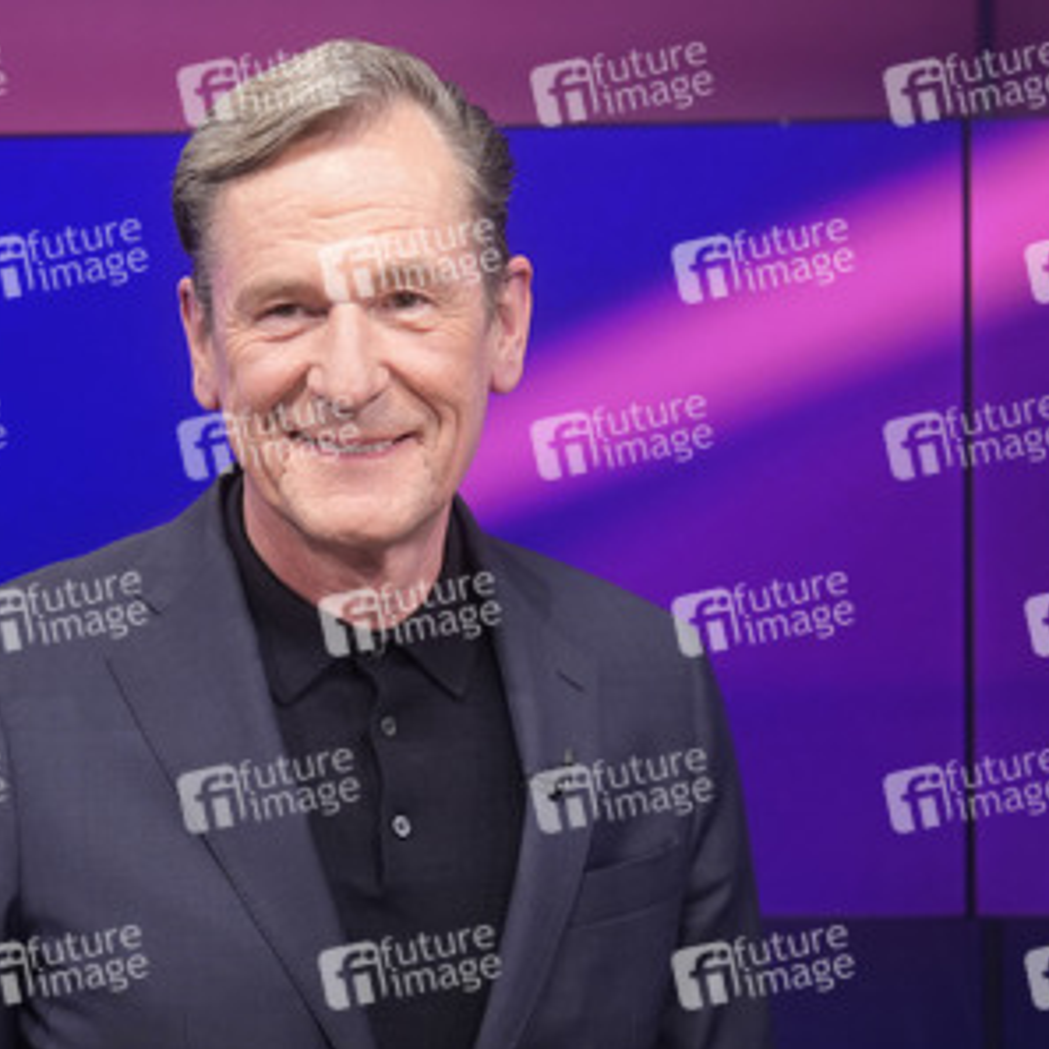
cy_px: 526
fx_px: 1989
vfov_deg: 29.6
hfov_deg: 29.3
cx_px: 316
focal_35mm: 58
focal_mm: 30
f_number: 2.2
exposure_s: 1/125
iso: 640
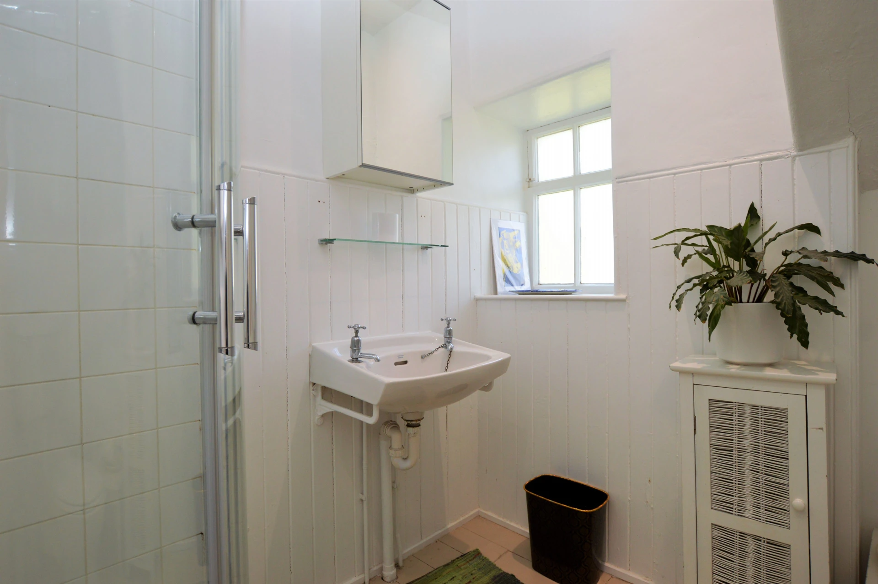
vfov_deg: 69.5
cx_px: 439
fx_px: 420
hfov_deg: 92.5
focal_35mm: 17
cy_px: 292
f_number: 5
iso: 400
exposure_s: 1/100
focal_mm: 11.5
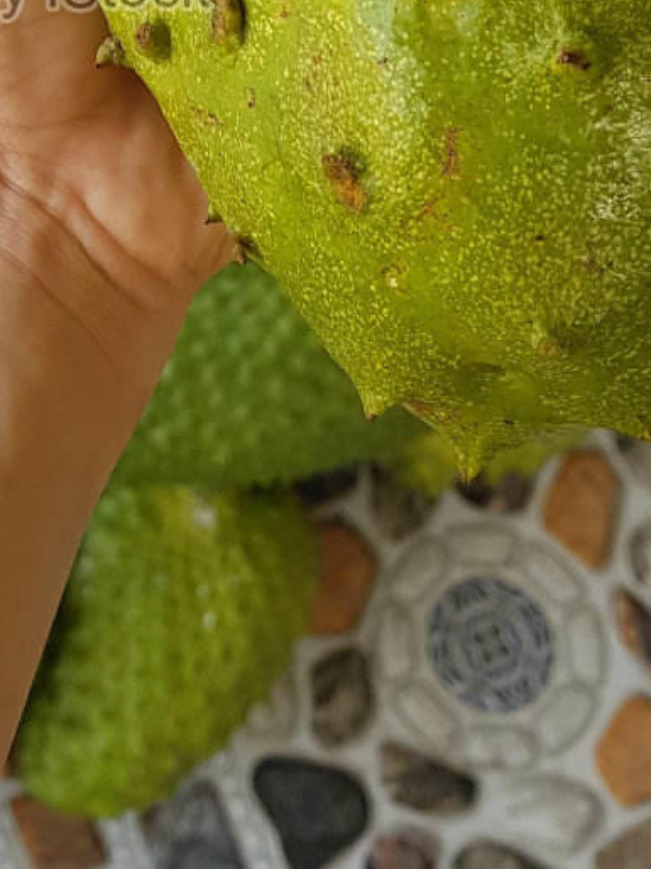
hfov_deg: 18.0
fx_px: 2033
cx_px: 86
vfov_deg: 22.7
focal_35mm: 81
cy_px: -91
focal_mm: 4.2
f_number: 1.7
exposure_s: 1/120
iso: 50
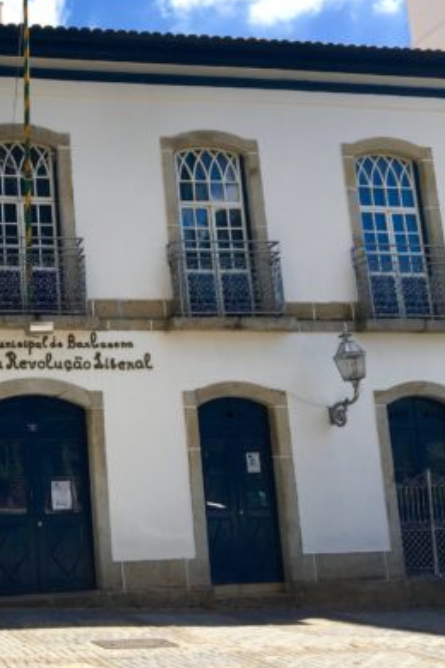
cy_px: 323
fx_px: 890
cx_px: -21
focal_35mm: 48
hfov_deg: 26.3
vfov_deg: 41.1
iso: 25
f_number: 2.2
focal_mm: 4.15
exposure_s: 1/855
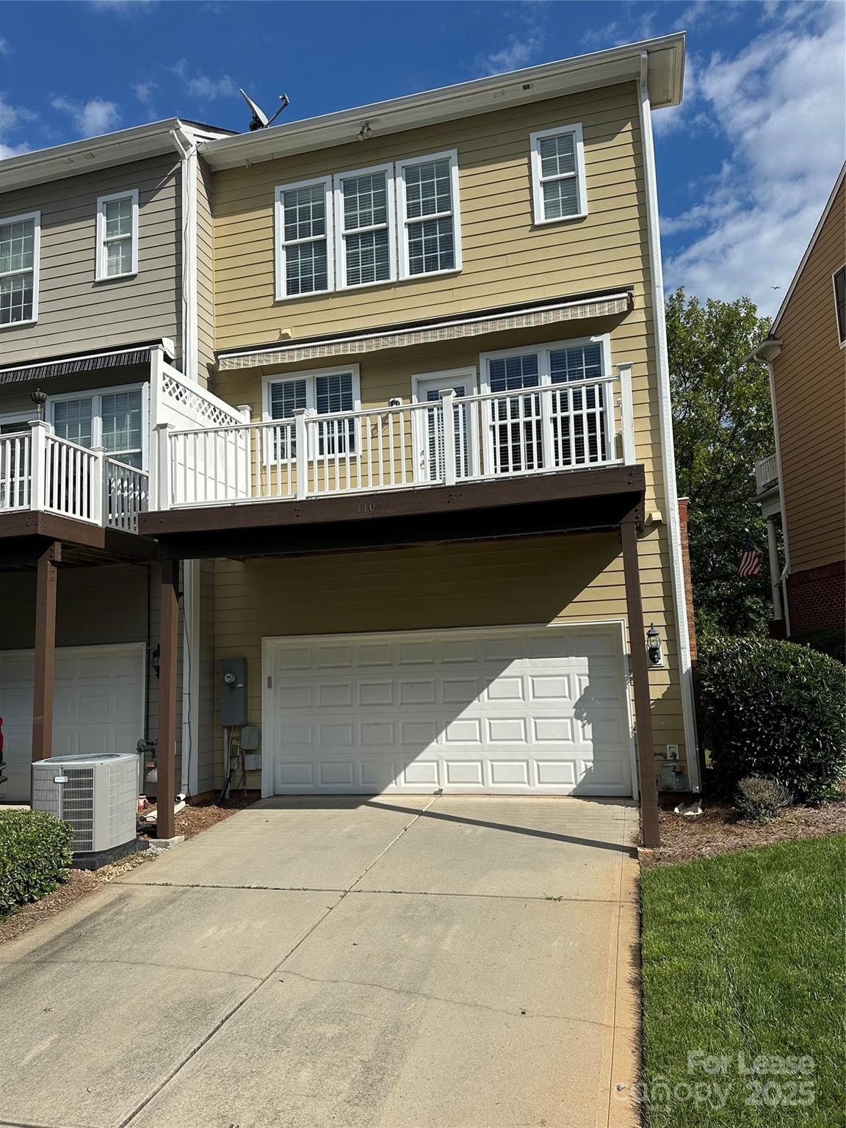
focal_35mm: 24
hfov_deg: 56.8
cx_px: 423
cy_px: 564
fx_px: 782
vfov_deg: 71.6
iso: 80
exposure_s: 1/7576
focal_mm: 6.86
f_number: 1.78
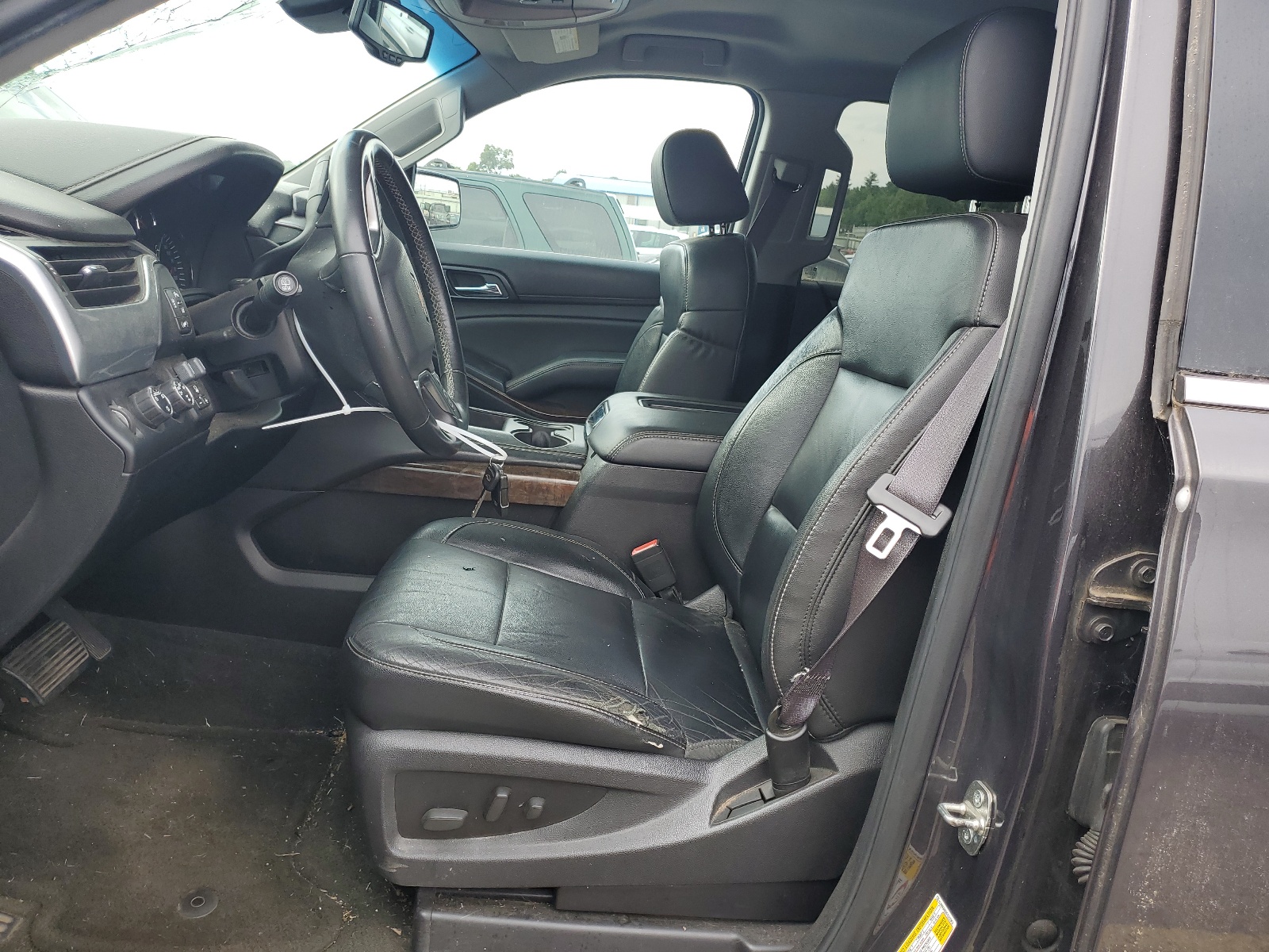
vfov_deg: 53.1
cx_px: 634
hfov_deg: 67.3
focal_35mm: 26
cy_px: 476
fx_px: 953
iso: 50
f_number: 1.5
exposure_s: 1/357
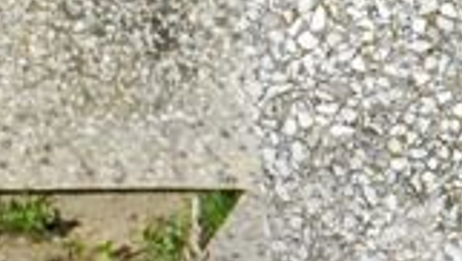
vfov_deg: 3.9
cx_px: 996
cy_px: -44
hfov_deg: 6.6
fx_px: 3827
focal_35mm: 312
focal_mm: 40
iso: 500
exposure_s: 1/1000
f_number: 8
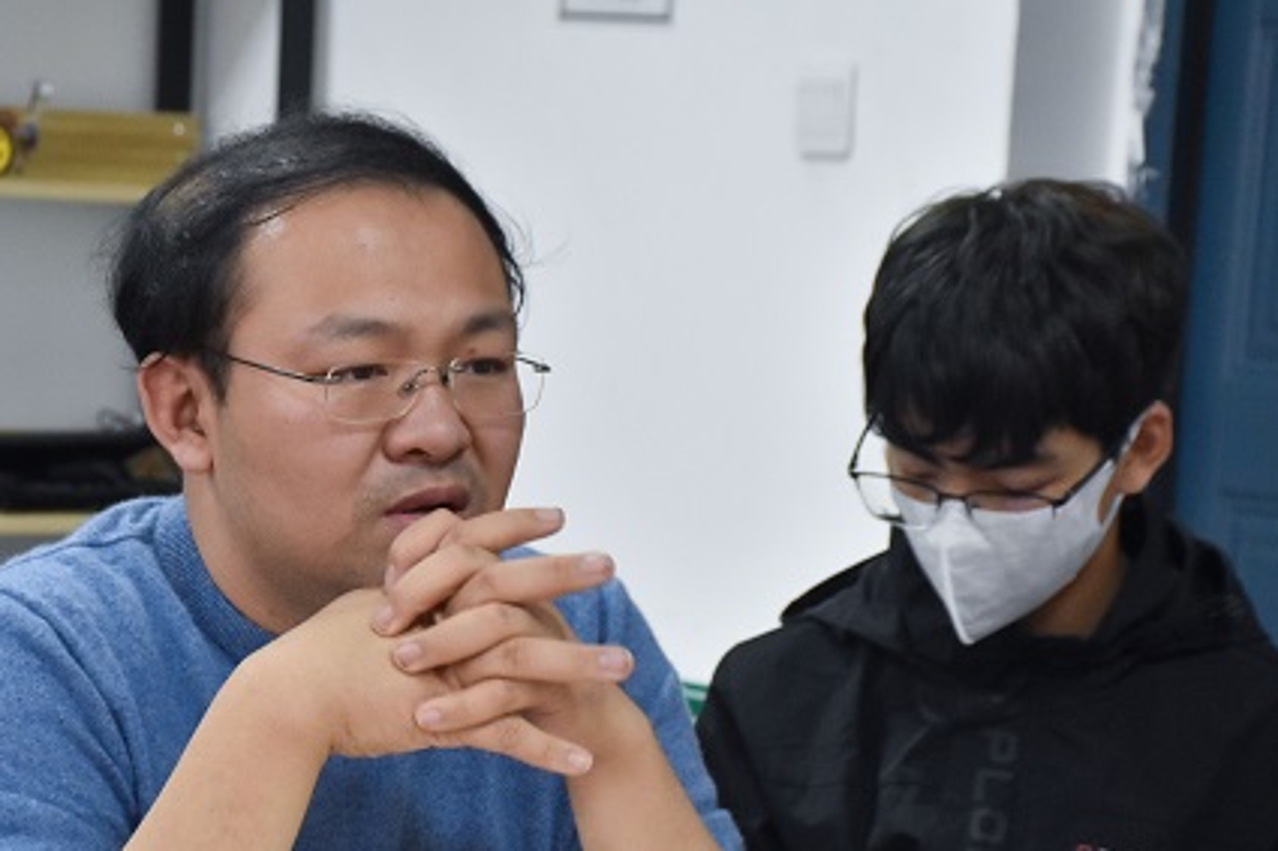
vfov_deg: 9.8
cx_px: 451
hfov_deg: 14.6
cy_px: 631
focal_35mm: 140
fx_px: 4968
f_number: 7.1
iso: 1600
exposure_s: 1/50
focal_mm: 62
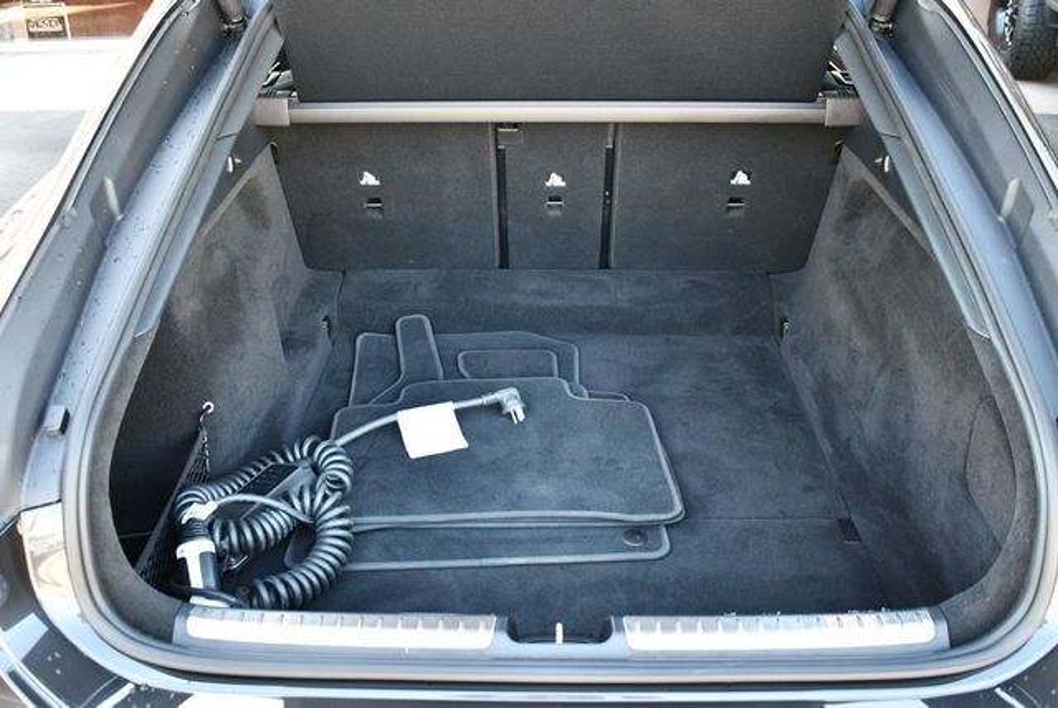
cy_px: 354
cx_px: 529
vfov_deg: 36.9
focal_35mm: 36
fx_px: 1059
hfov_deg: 53.1
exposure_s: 1/125
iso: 900
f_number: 3.5
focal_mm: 18
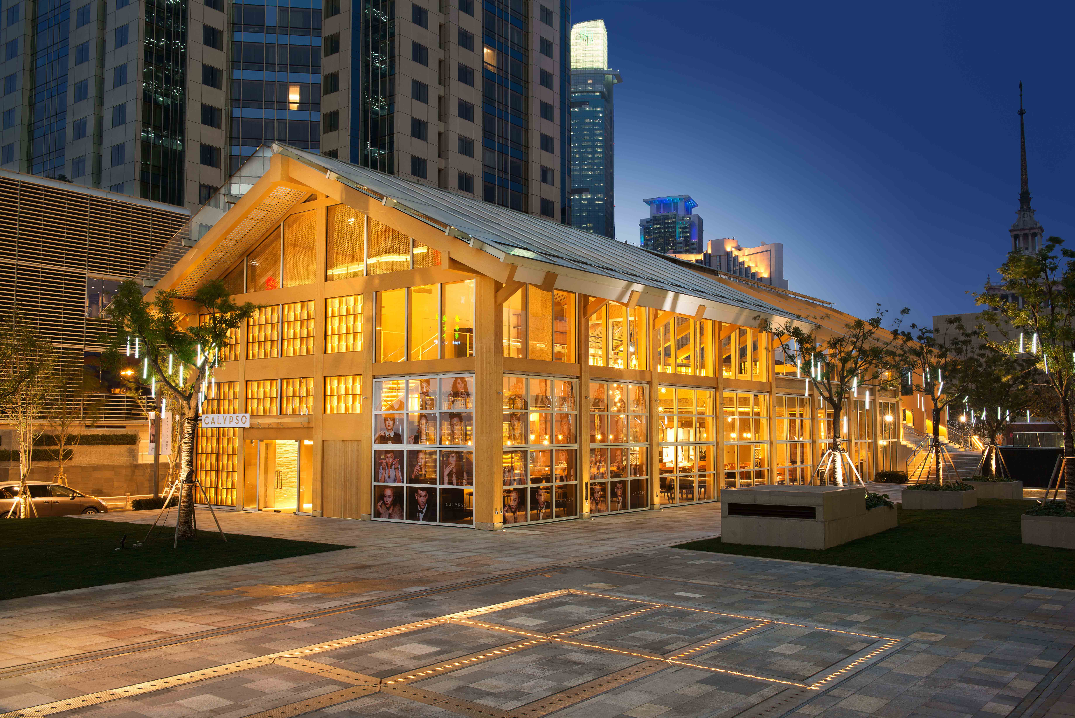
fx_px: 956
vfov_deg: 41.1
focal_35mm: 32
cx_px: 538
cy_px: 359
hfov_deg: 58.7
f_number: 13
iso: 100
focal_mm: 32
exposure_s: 6
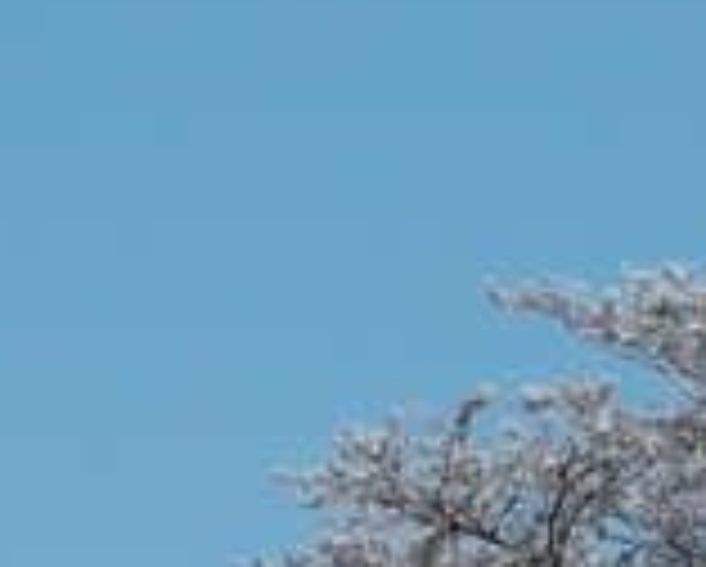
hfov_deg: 5.1
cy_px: 580
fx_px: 7950
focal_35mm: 380
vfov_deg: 4.1
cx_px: 441
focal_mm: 35
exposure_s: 1/8000
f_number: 4
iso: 400
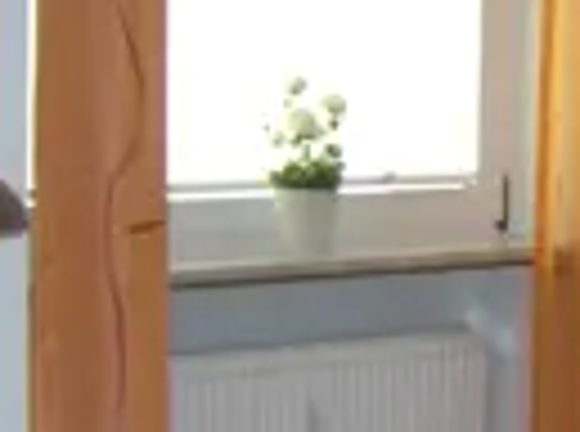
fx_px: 2957
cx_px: 1030
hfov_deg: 10.6
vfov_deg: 8.3
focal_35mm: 177
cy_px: 400
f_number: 2.7
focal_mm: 6.2
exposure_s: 1/60
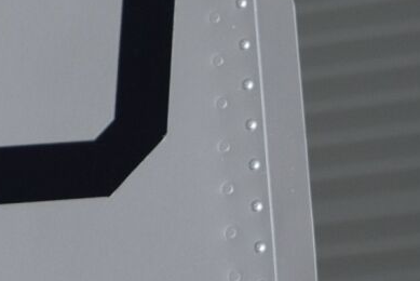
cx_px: -568
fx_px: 5063
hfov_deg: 4.6
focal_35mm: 434
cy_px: -293
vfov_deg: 3.2
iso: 400
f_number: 4.5
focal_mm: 55
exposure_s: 1/50
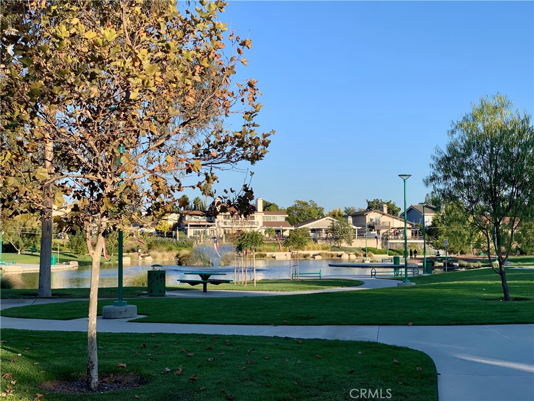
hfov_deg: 36.8
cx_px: 267
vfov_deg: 28.0
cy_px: 200
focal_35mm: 52
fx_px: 802
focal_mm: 6
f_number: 2.4
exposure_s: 1/685
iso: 16
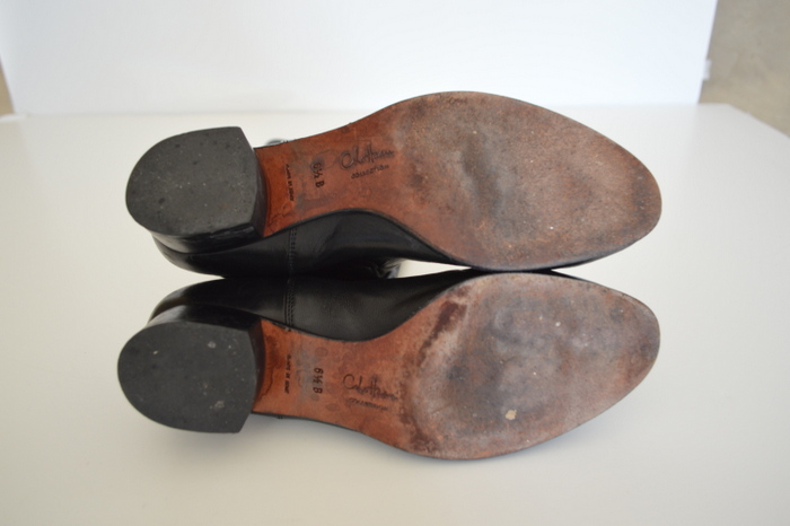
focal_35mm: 27
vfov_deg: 47.9
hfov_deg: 67.4
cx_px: 395
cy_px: 263
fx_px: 592
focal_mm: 18
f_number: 4
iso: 400
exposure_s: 1/60
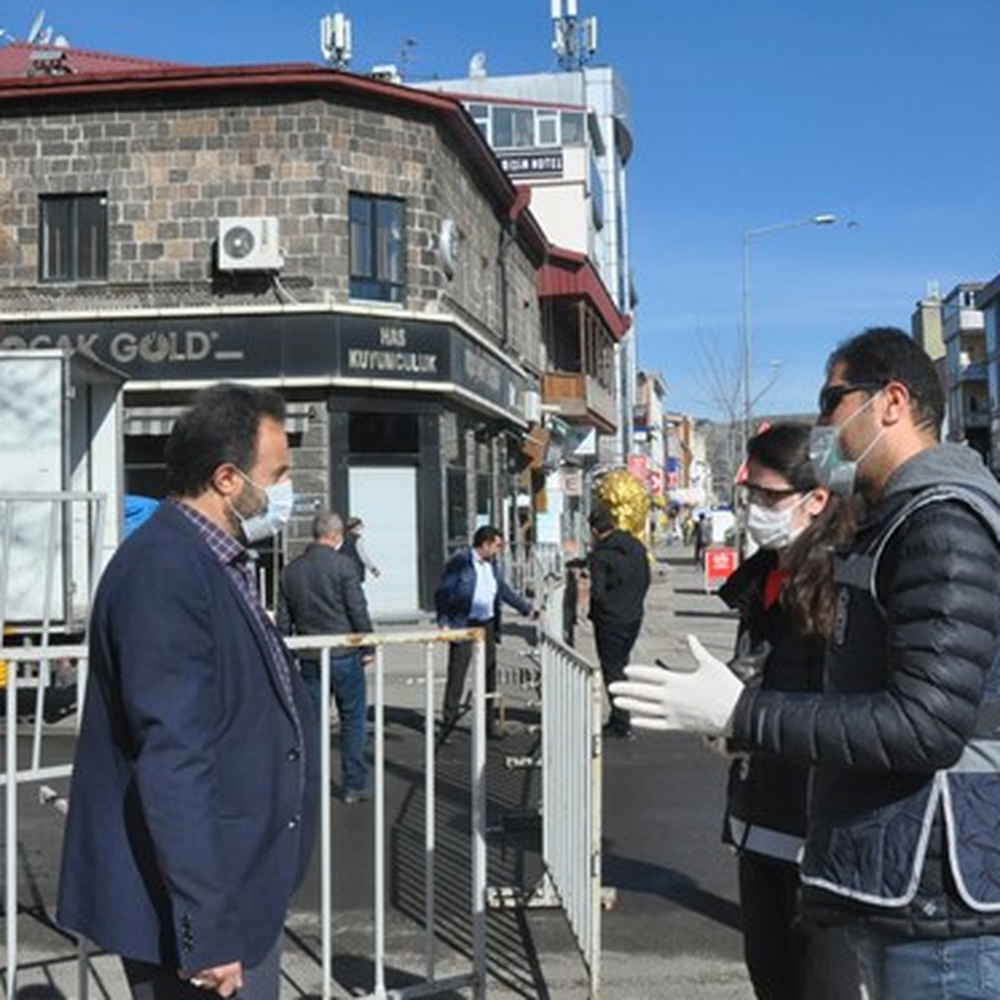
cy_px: 464
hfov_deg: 41.8
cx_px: 534
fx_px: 1307
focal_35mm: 40
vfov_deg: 41.8
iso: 800
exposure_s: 1/400
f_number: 20
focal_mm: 18
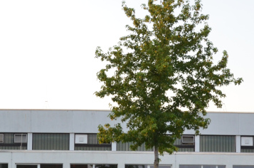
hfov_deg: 24.2
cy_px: 167
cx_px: 112
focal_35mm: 84
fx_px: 591
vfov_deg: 15.9
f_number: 7.1
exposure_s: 1/200
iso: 800
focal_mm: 20
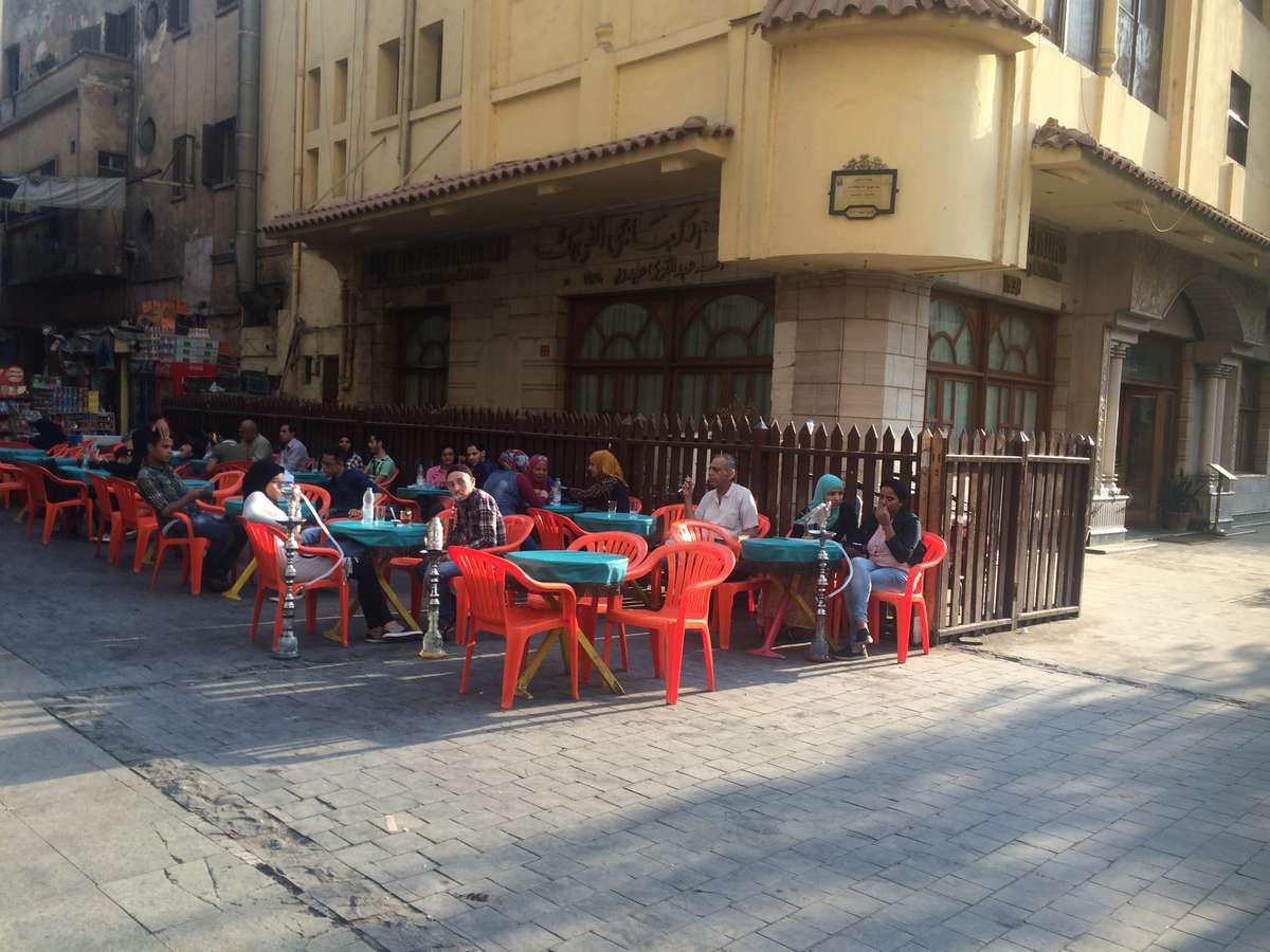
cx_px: 635
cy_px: 476
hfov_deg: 61.7
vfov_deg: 48.2
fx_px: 1064
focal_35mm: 29
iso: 32
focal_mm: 4.15
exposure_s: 1/261
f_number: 2.2
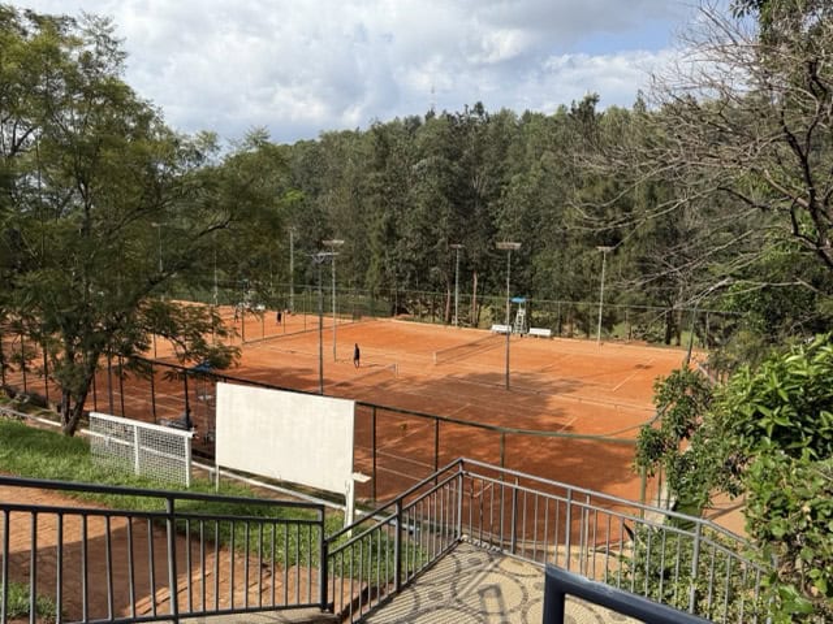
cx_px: 416
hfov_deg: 71.6
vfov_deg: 56.8
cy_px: 312
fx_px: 578
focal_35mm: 24
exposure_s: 1/3279
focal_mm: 6.8
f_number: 1.8
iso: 80
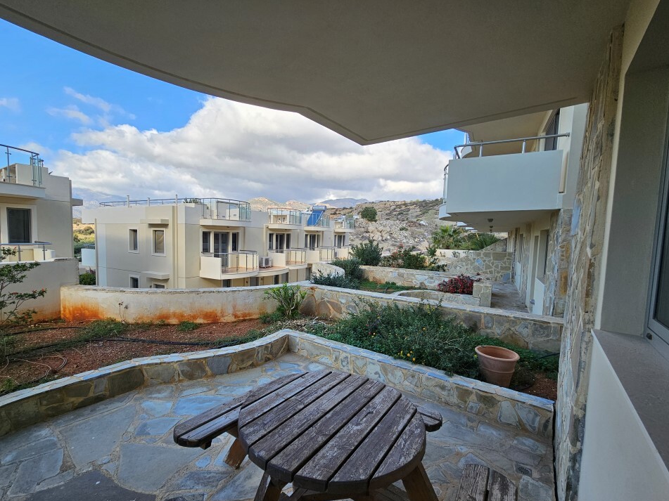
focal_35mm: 14
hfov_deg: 102.1
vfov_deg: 85.6
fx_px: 271
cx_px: 326
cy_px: 257
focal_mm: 2.2
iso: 50
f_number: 2.2
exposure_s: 1/807
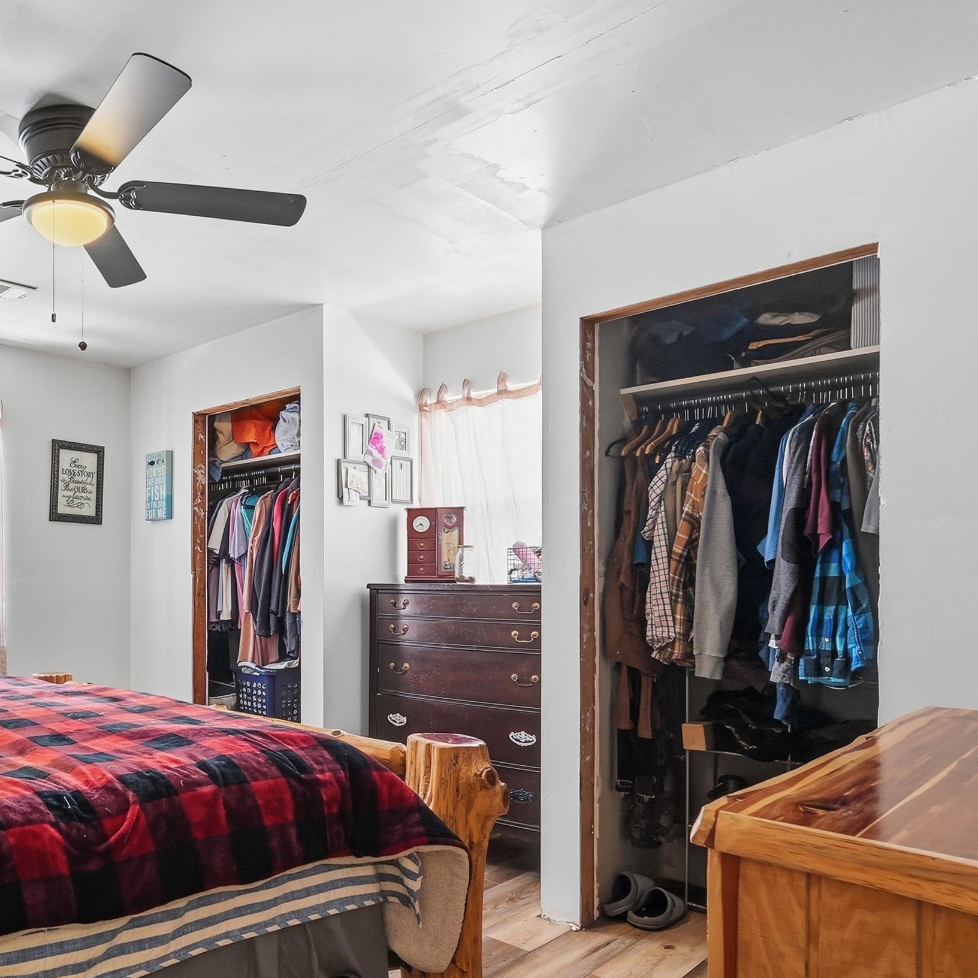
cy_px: 591
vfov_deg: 62.3
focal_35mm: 25
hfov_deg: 56.6
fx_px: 799
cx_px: 147
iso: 250
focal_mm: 16
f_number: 9
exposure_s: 1/25
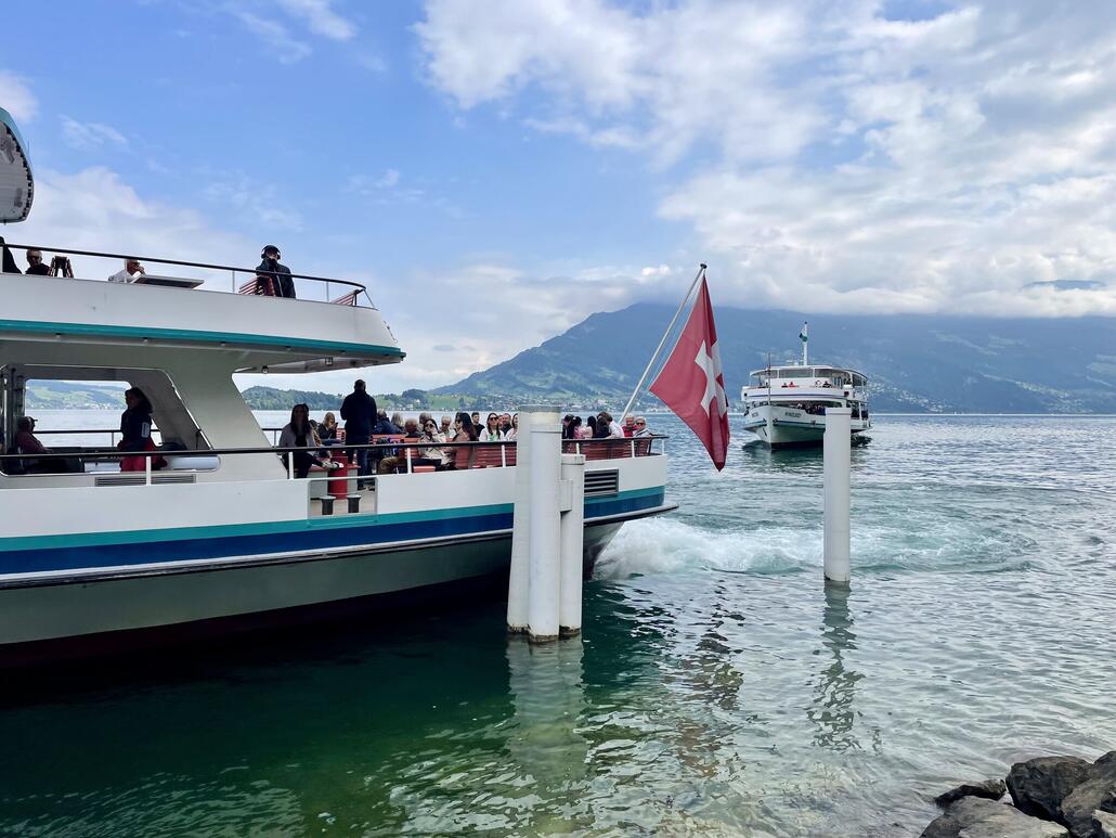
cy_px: 419
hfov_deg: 67.3
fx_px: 838
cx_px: 558
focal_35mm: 26
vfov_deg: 53.1
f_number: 1.6
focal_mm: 4.2
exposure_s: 1/4292
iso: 32
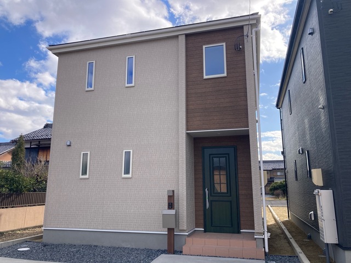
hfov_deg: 63.4
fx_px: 284
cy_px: 132
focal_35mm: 28
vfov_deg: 49.7
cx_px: 176
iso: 20
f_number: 1.8
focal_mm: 3.99
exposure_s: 1/1429
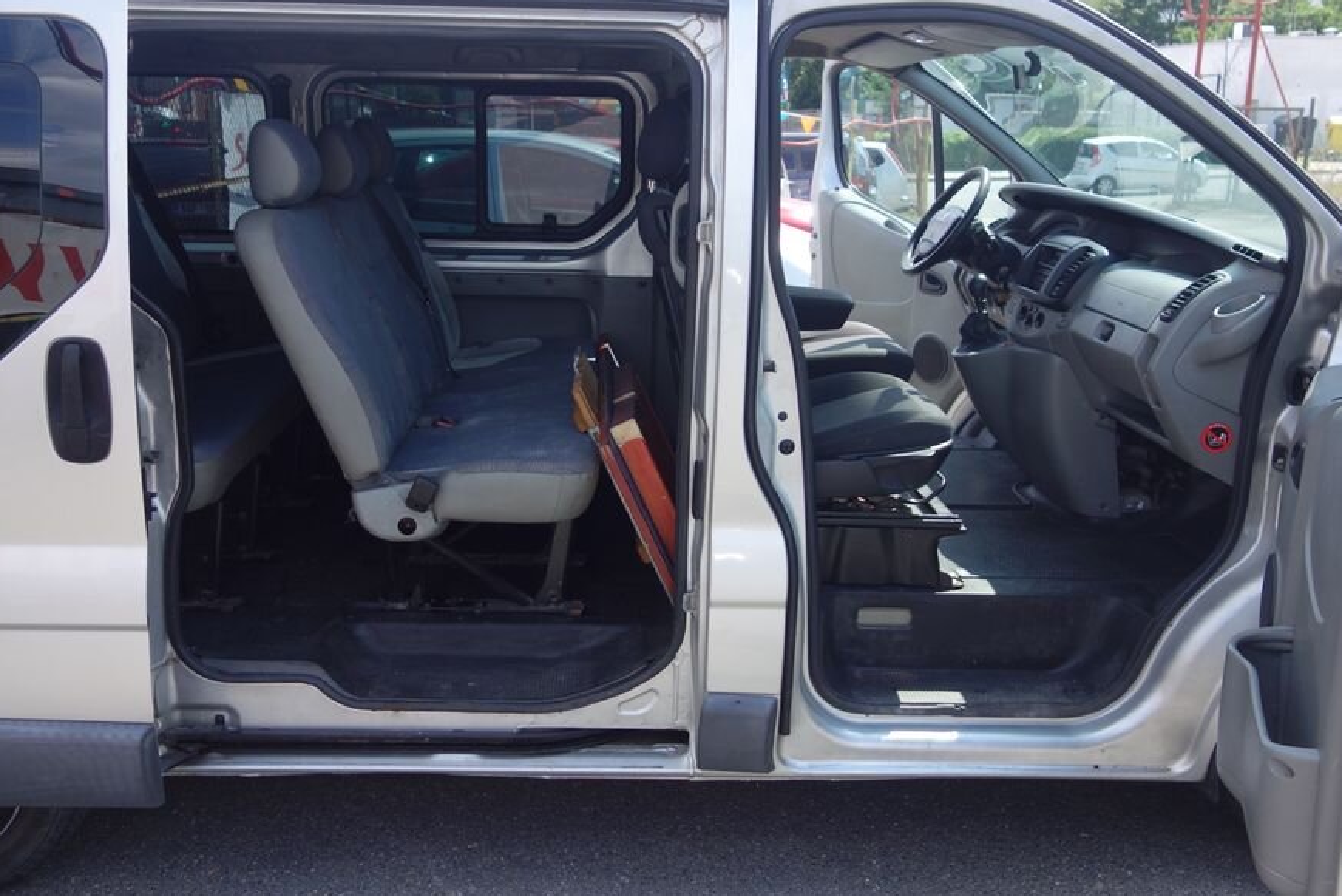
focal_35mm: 33
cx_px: 629
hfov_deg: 57.2
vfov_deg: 40.0
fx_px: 1231
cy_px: 404
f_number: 2
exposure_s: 1/1000
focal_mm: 10.4
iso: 125
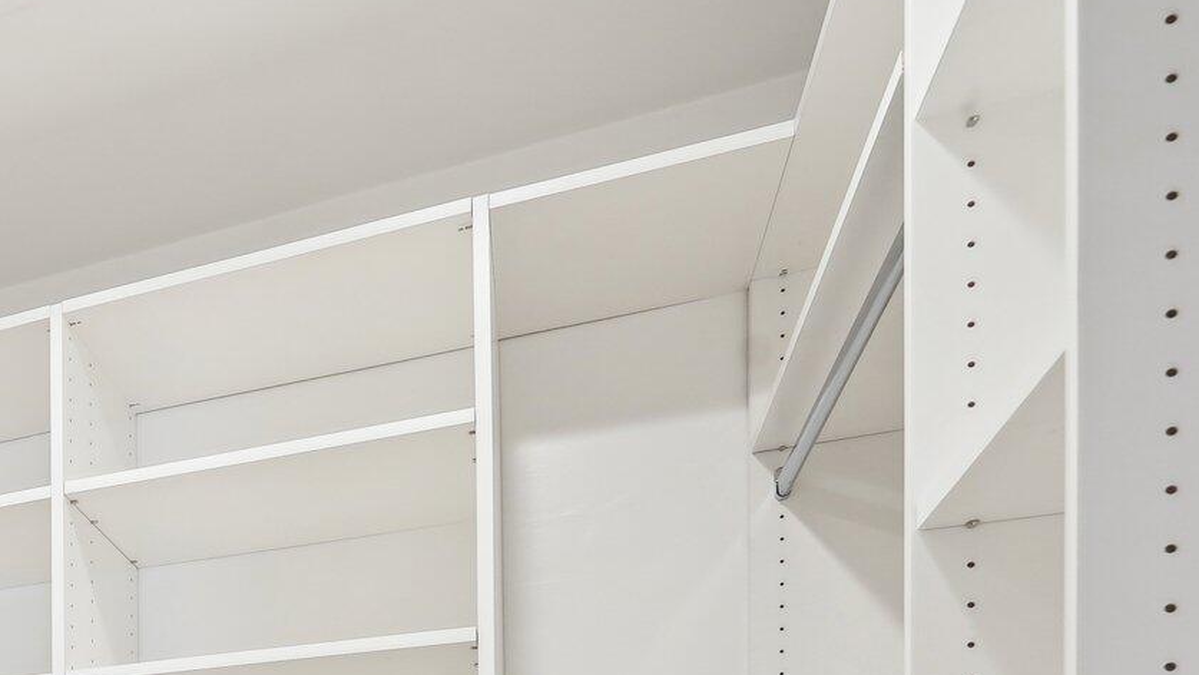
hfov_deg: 38.6
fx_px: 1304
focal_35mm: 41
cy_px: 939
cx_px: -185
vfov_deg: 24.3
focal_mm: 16
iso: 400
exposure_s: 1/13
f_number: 8
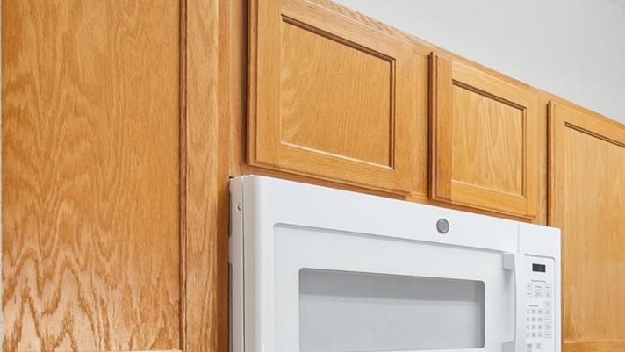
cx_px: 695
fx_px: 663
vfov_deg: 28.5
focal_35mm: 40
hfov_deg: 40.3
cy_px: 322
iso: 400
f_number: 8
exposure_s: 1/15
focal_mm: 17
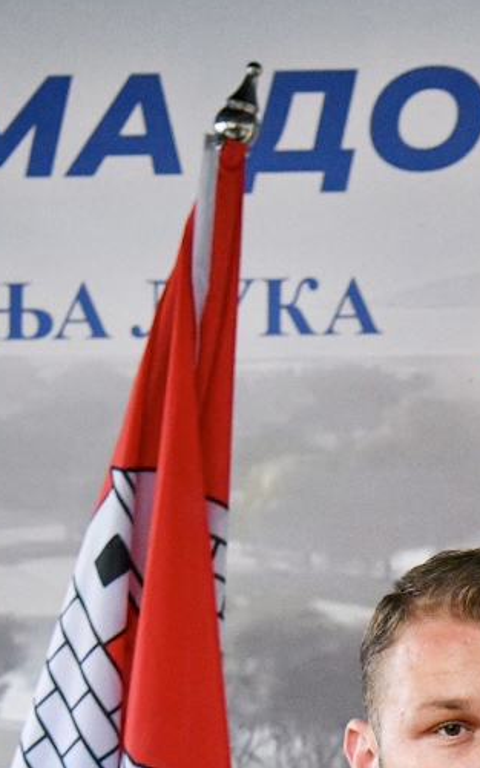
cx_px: 859
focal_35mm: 215
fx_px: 4501
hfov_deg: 6.0
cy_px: 1035
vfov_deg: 9.6
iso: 1600
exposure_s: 1/320
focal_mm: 48
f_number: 4
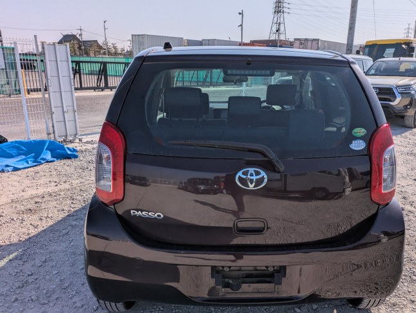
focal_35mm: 31
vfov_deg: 45.4
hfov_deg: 58.1
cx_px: 237
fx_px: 373
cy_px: 175
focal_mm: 5.43
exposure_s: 1/4184
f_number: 1.89
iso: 51
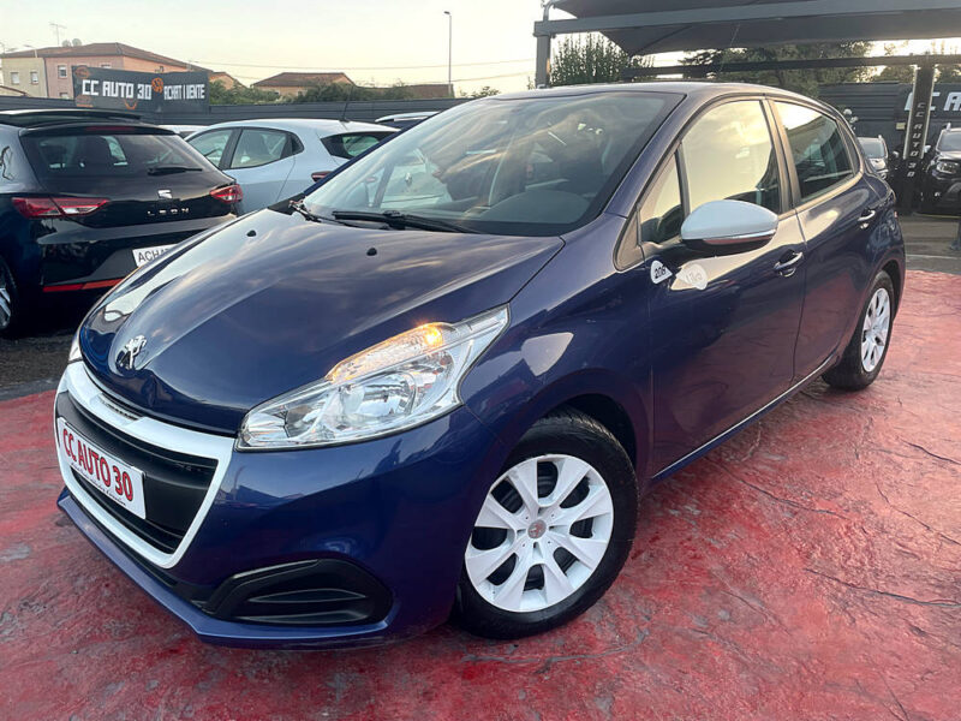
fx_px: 722
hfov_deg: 67.3
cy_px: 360
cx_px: 480
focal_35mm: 26
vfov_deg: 53.1
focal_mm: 4.2
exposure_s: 1/121
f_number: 1.6
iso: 50
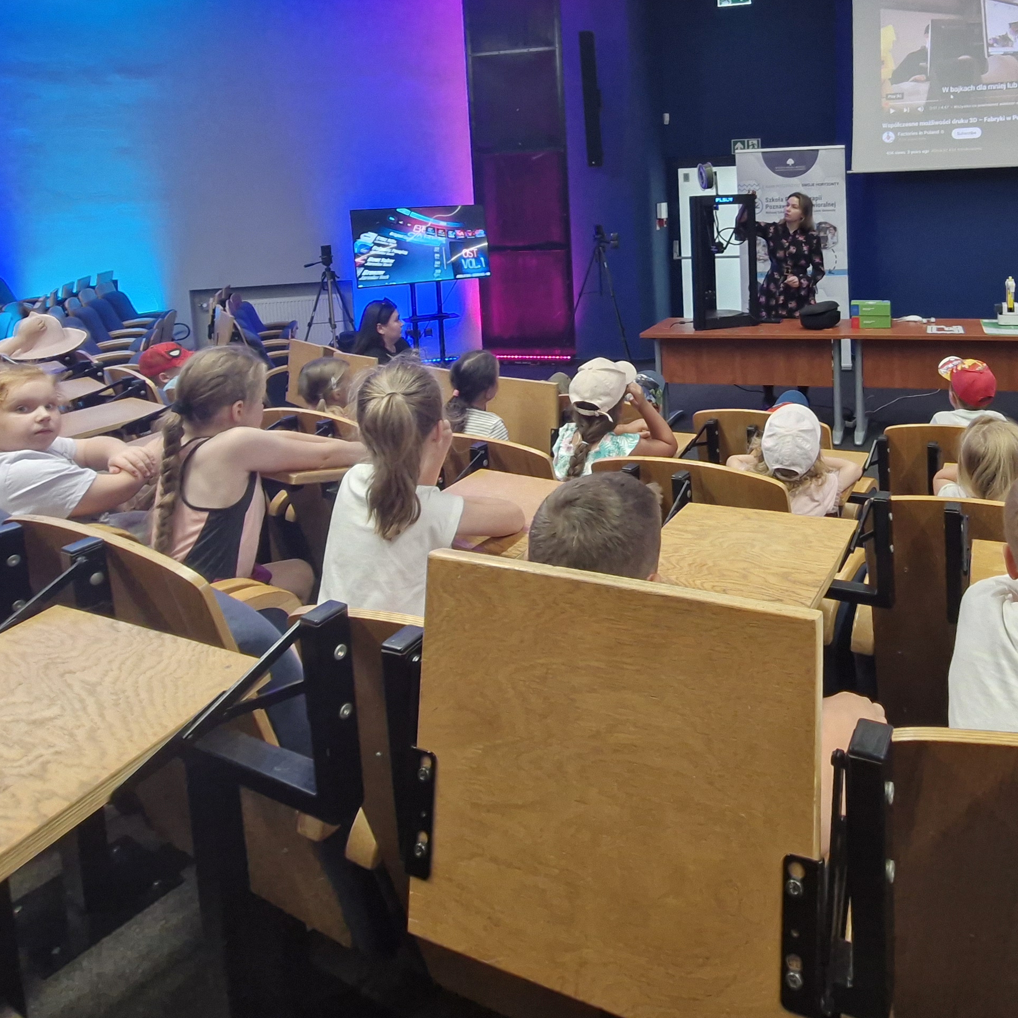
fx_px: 799
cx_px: 678
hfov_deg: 63.4
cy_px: 264
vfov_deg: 61.6
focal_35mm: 24
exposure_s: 1/50
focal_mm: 1.74
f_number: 2.2
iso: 320
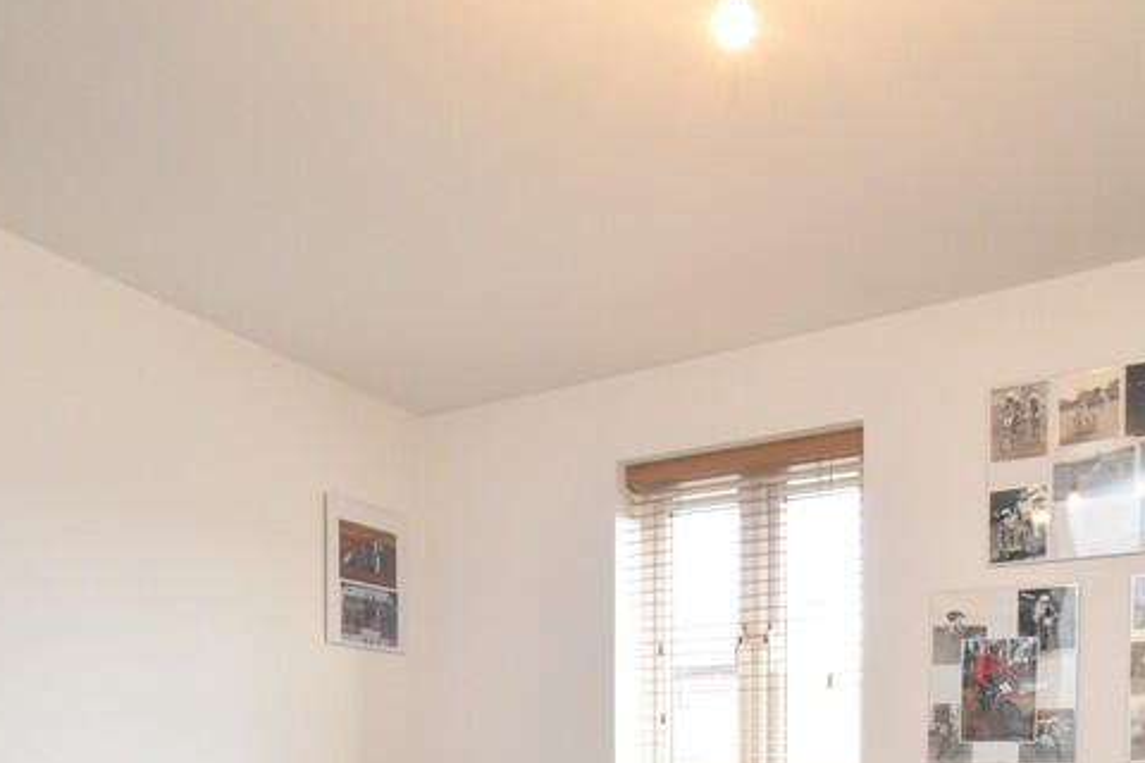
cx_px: 654
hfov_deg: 58.5
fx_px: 1018
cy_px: 762
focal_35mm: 32
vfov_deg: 36.9
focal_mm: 10
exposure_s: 1/60
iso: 1600
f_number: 9
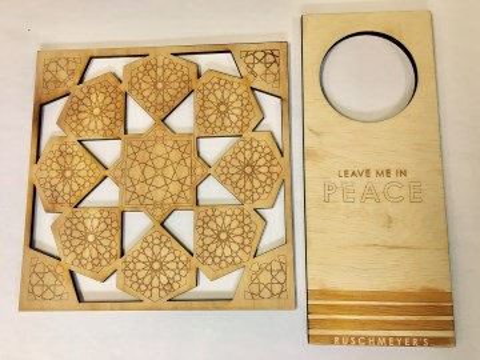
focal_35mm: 29
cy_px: 180
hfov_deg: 61.7
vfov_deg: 48.2
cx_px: 240
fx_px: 402
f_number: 2.2
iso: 25
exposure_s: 1/30
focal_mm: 4.15
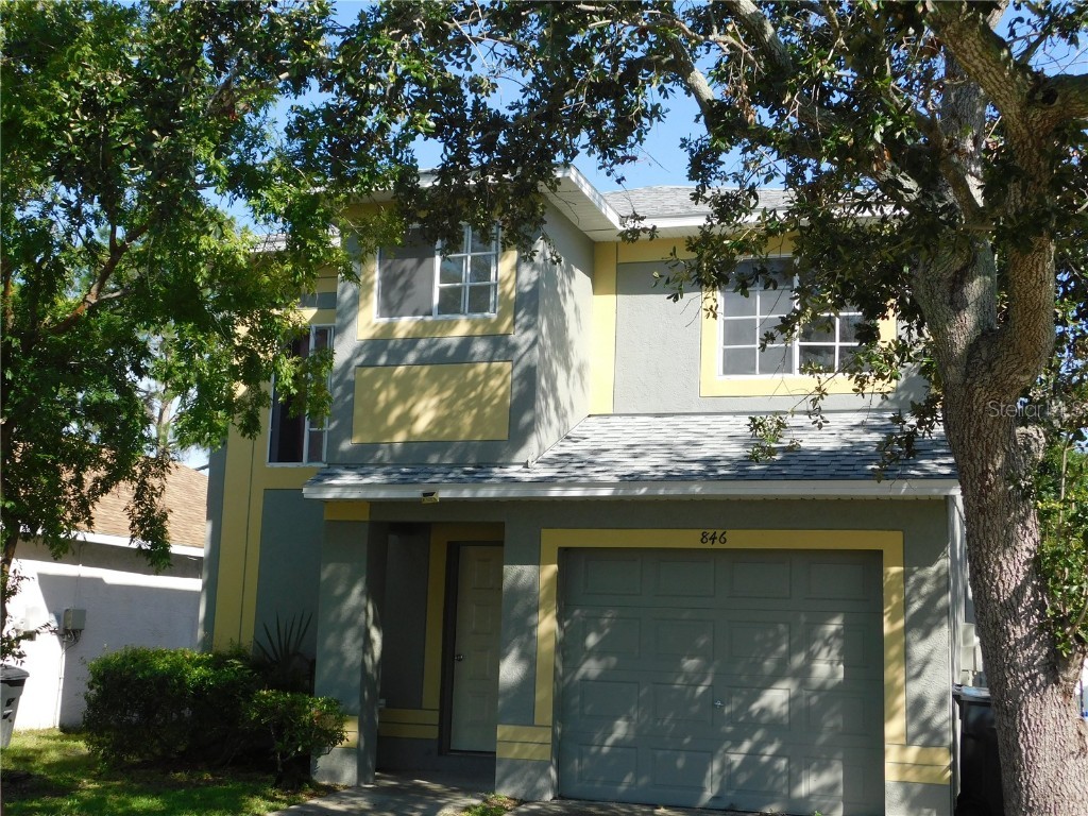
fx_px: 1414
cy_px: 408
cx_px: 544
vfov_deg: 32.2
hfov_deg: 42.1
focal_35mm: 45
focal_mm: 8
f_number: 3.7
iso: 125
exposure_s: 1/640
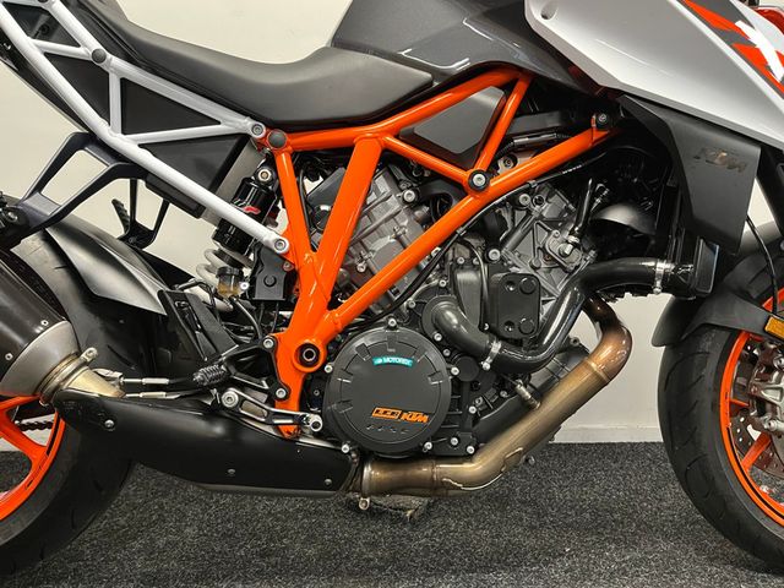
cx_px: 392
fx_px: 589
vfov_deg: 53.1
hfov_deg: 67.3
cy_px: 294
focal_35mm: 26
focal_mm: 5.1
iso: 400
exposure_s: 1/50
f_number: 1.6
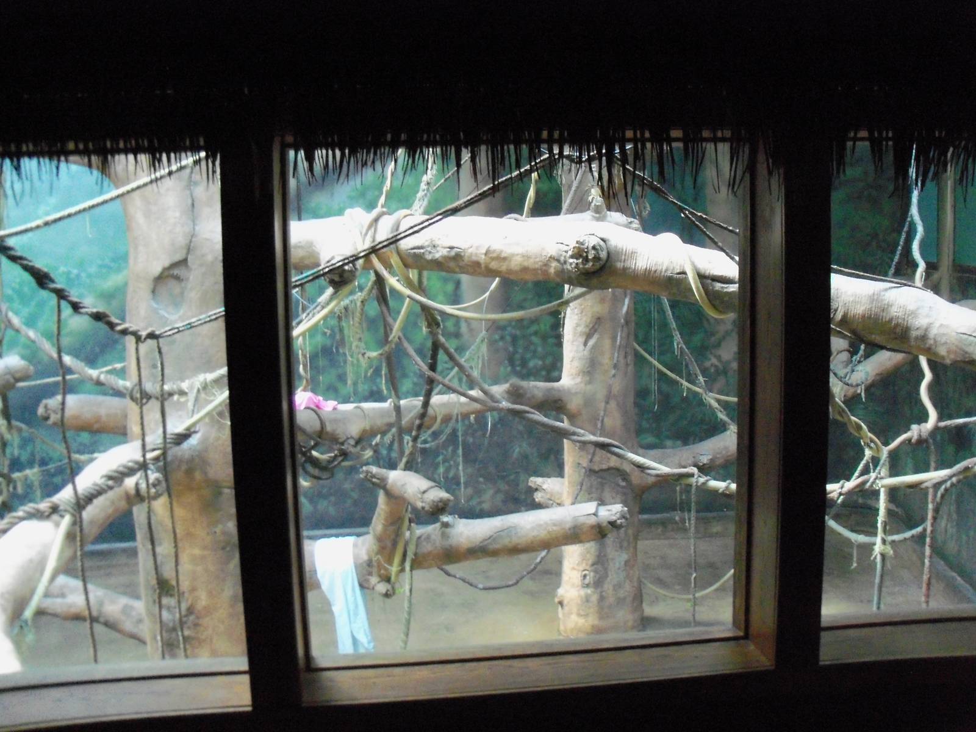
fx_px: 987
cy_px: 366
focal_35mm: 35
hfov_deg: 52.6
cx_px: 488
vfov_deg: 40.7
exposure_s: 1/20
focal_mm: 6.3
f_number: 3
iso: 400
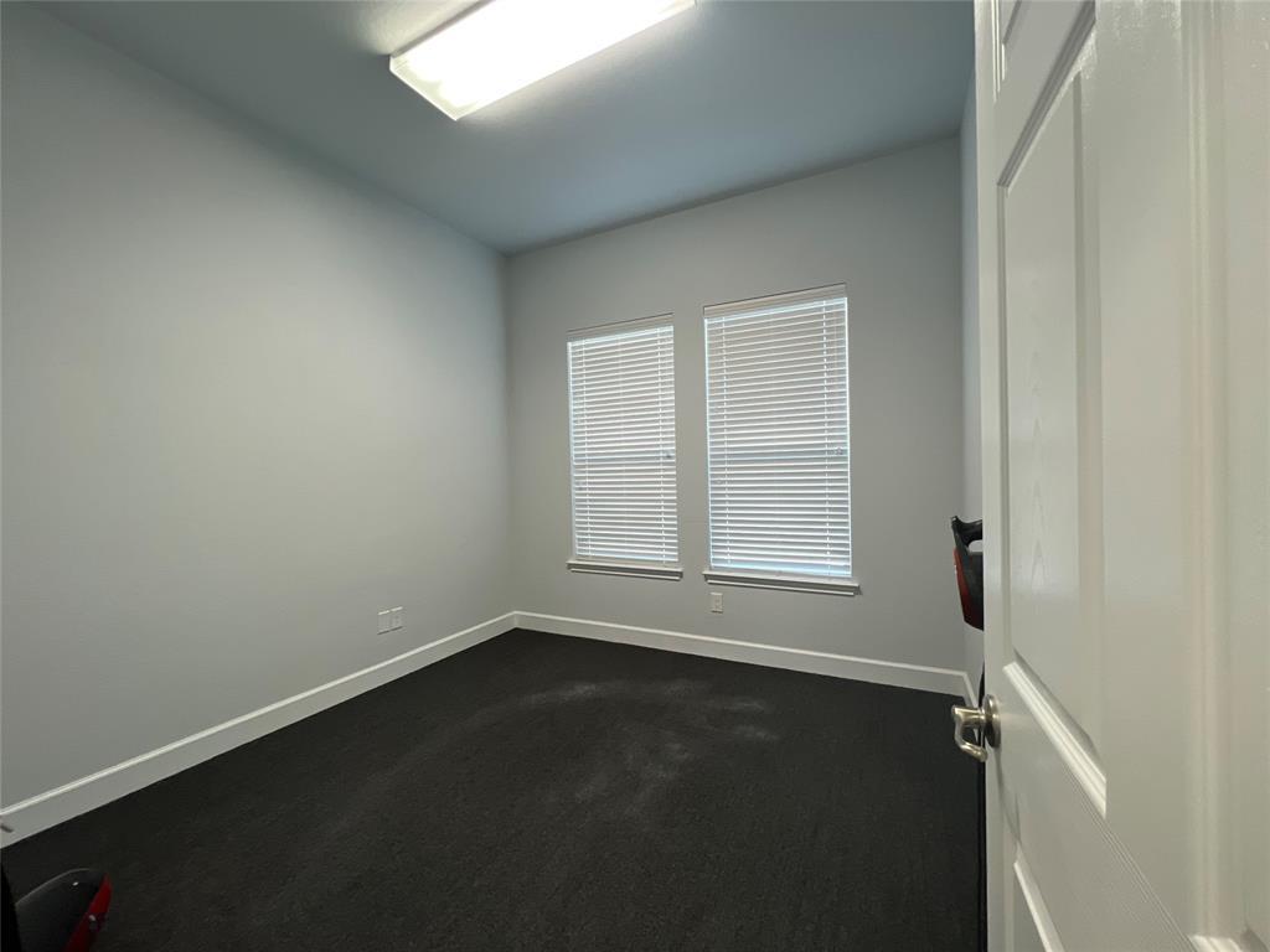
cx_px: 635
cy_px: 476
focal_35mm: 13
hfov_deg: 106.2
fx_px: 477
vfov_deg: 89.9
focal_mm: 1.57
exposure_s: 1/117
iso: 125
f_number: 1.8
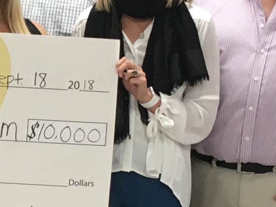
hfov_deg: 11.1
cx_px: -165
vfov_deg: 8.7
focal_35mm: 170
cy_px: 152
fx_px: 1355
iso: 64
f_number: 2.2
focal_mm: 4.15
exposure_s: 1/30
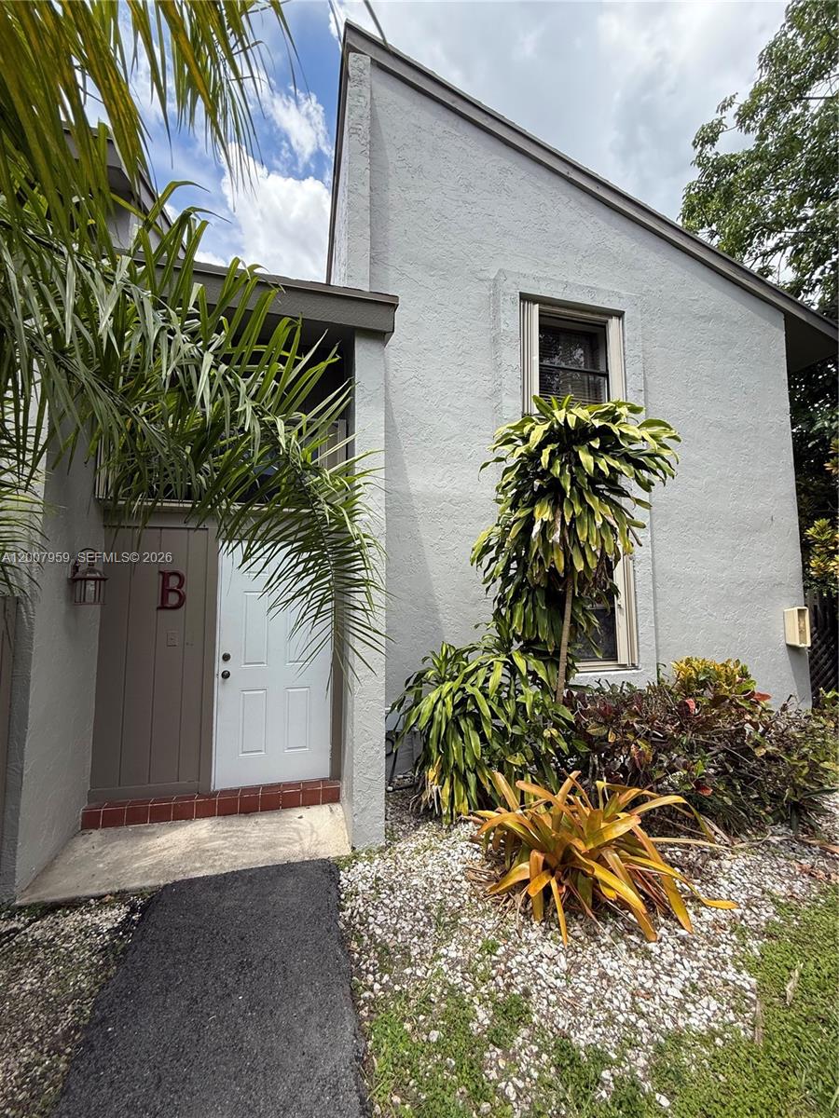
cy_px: 559
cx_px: 420
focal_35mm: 14
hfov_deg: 85.7
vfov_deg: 102.1
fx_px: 452
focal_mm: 2.22
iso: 50
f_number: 2.2
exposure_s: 1/742
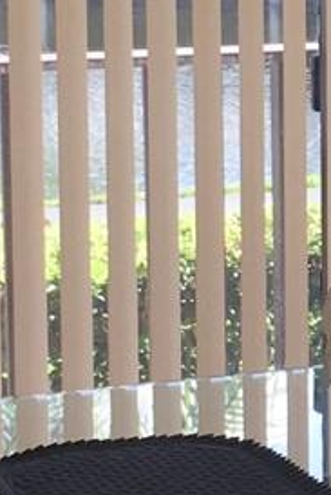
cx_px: 619
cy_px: 130
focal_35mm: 176
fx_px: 2424
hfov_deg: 7.5
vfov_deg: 11.6
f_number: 2.2
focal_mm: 4.15
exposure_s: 1/120
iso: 25
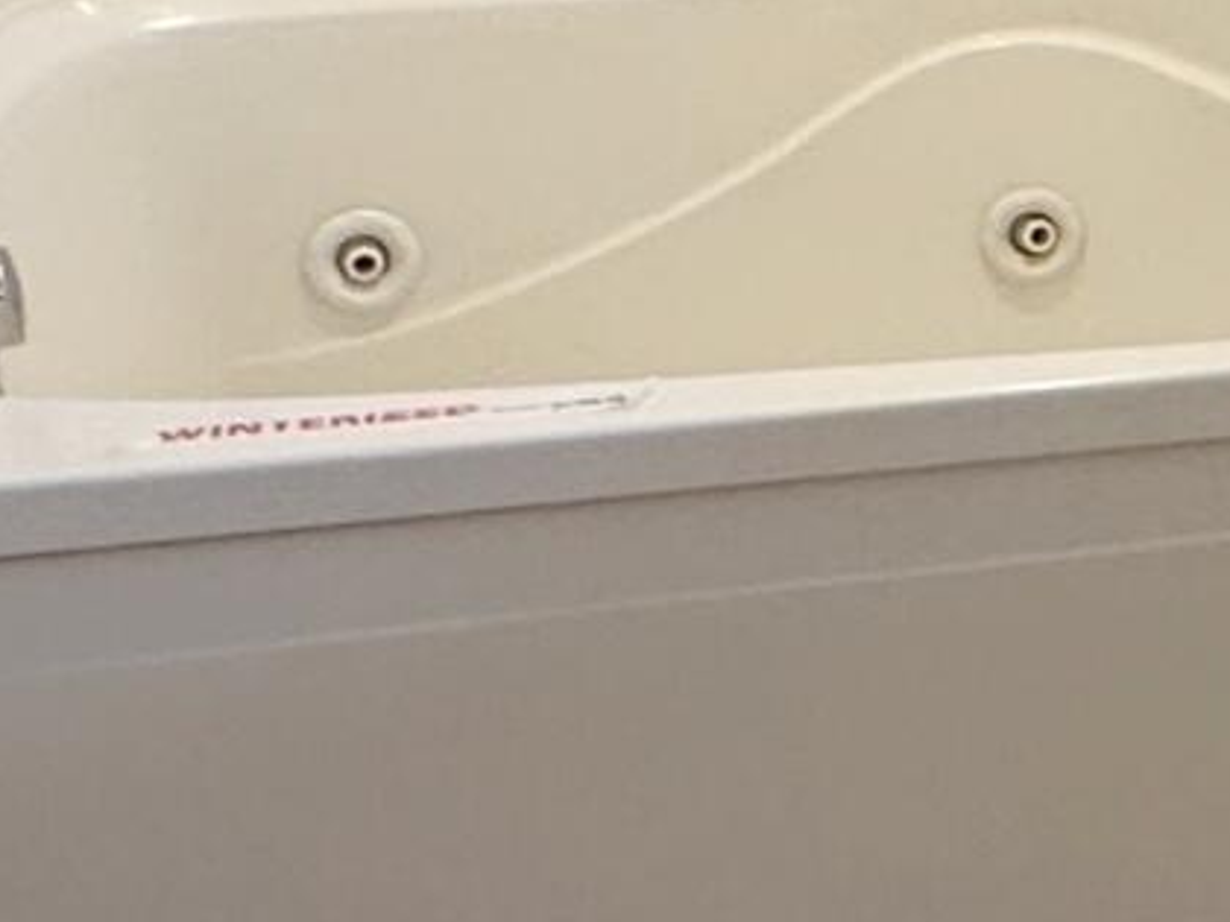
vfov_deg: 14.7
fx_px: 3553
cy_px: 193
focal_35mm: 100
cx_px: 2366
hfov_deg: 15.9
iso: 160
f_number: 2.2
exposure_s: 1/60
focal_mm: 2.22
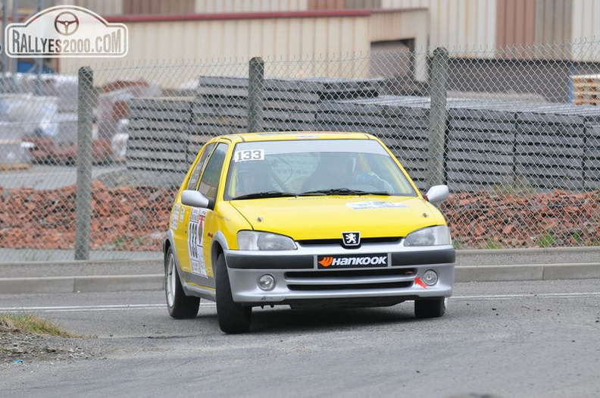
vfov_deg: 4.3
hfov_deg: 6.6
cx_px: 300
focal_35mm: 315
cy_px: 199
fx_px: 5240
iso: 1000
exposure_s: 1/800
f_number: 5.6
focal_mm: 210
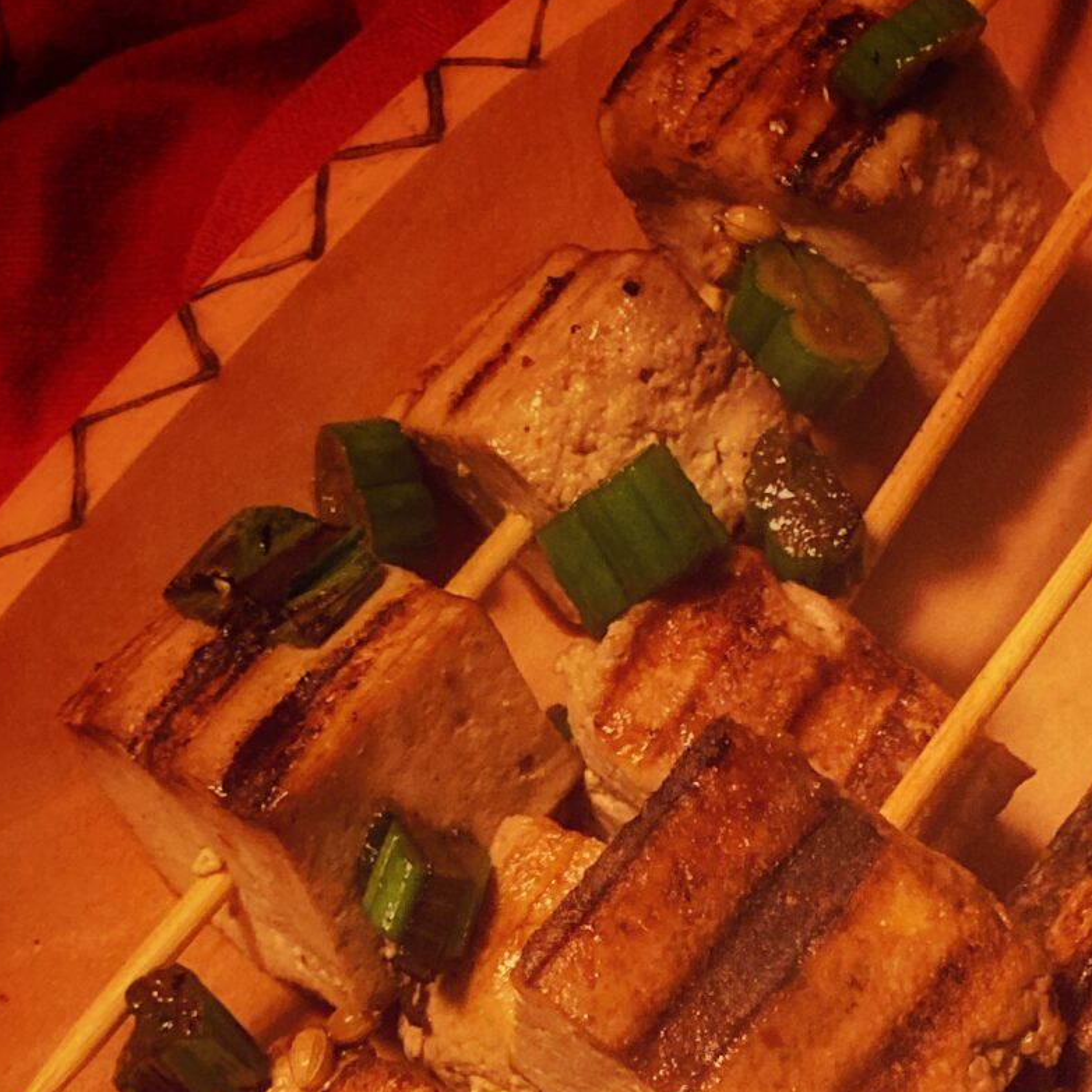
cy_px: 1371
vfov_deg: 19.9
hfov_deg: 21.0
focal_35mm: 81
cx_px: 971
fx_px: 2891
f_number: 1.8
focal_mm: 3.99
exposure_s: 1/25
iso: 320
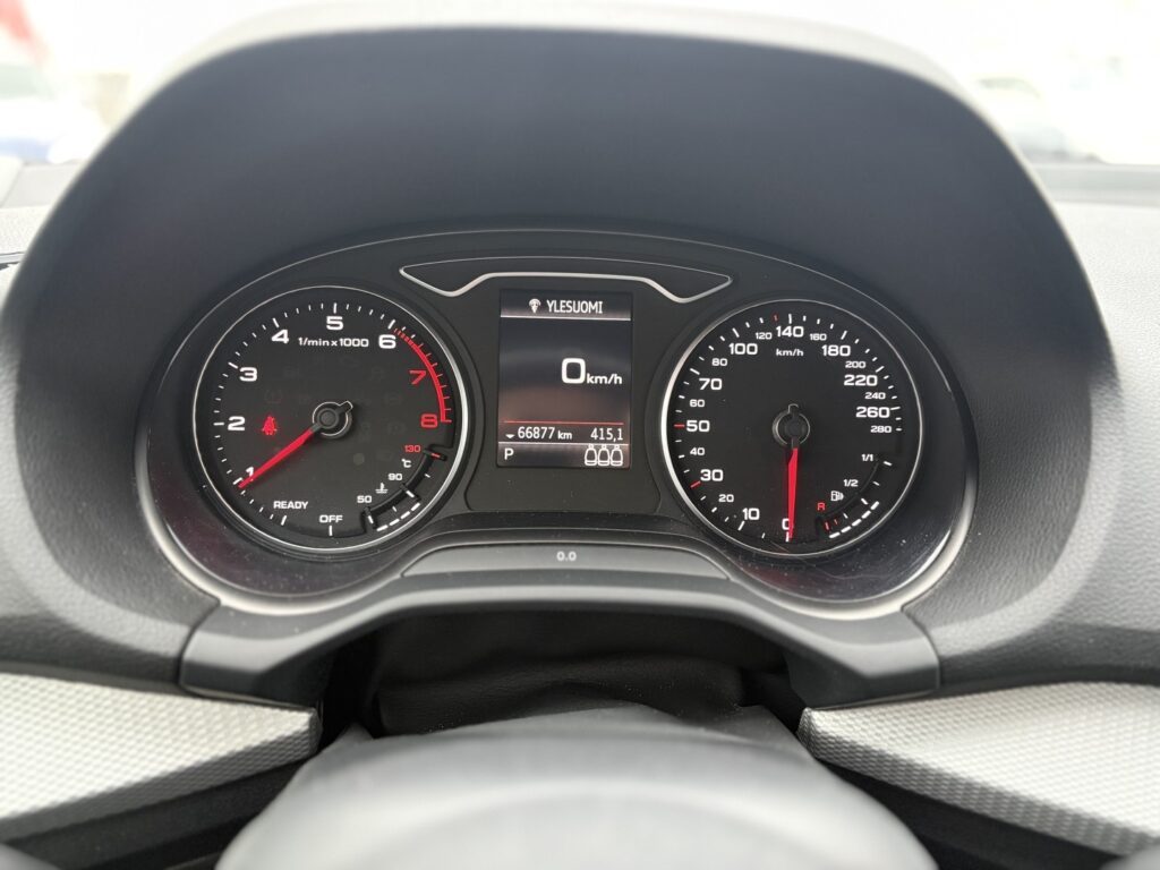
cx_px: 580
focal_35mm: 26
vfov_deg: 53.1
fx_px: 871
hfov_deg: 67.3
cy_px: 435
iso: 500
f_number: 1.6
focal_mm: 5.96
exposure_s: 1/51
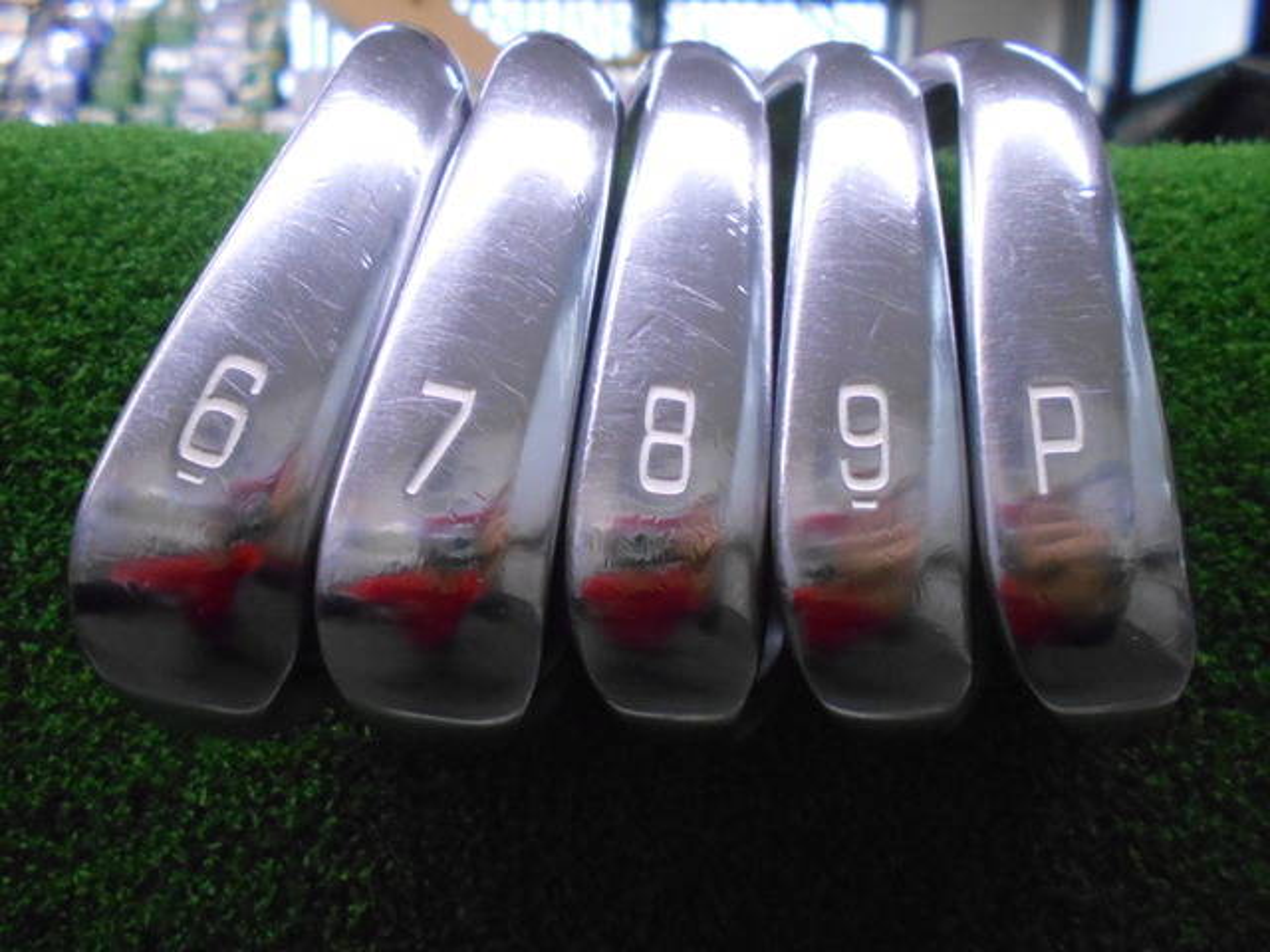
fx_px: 954
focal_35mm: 26
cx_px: 635
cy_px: 476
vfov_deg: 53.1
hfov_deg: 67.3
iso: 800
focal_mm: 4.6
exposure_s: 1/160
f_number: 3.2
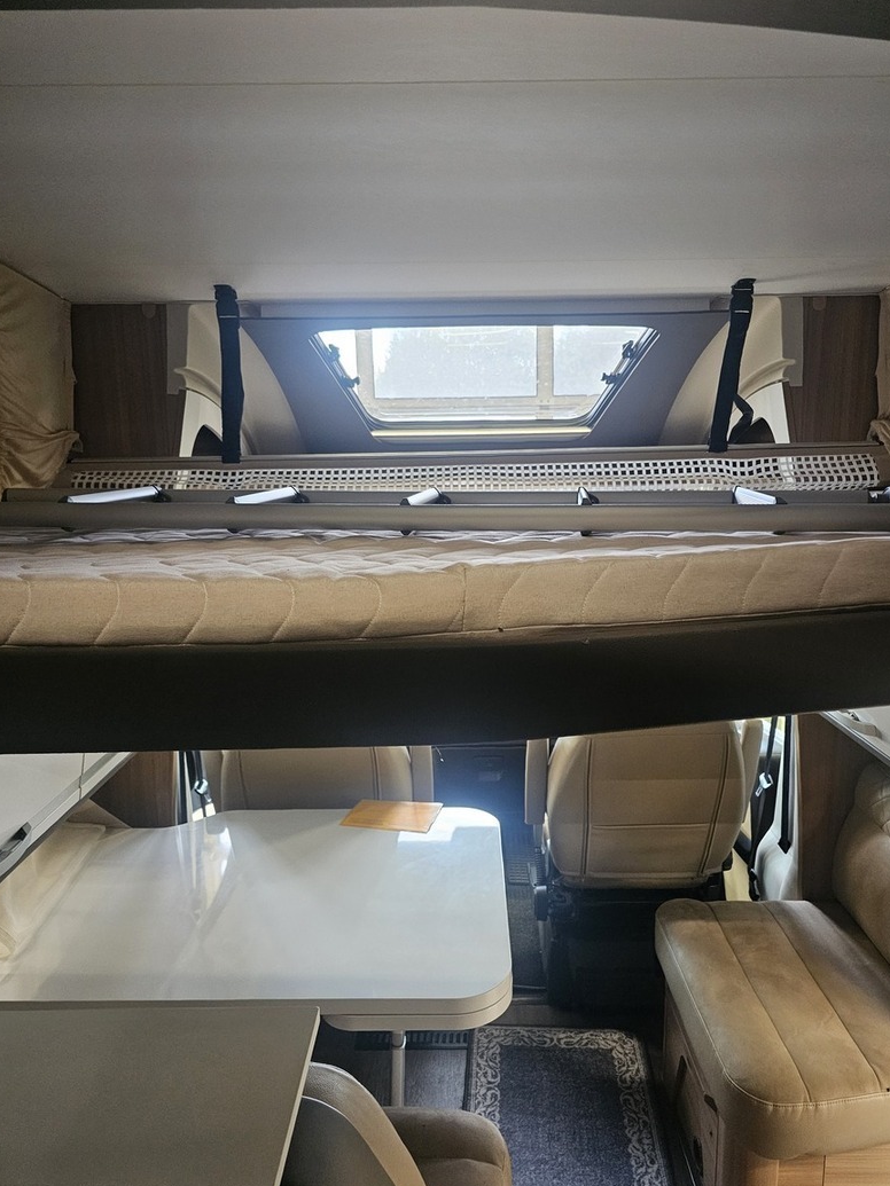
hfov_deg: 56.8
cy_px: 610
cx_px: 452
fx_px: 823
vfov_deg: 71.6
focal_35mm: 24
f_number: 1.7
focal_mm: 6.3
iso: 1000
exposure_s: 1/100
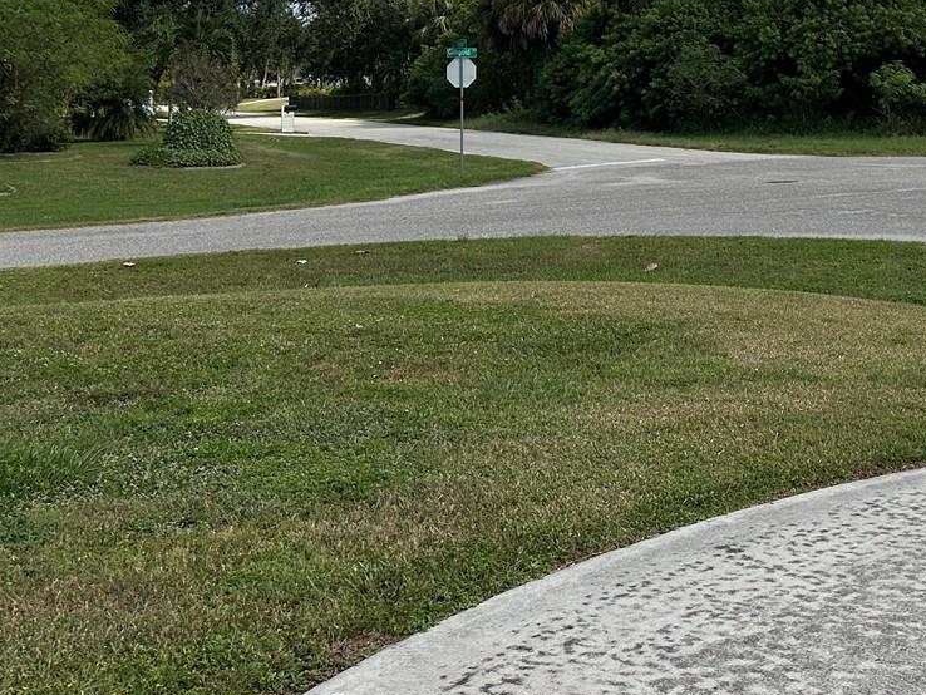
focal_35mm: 52
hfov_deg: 35.9
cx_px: 701
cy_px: -23
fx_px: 1391
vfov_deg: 26.4
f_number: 1.78
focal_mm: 6.86
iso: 80
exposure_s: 1/7576
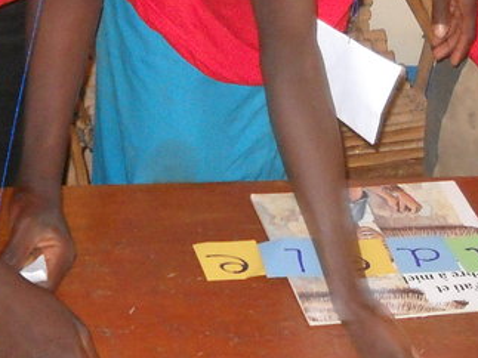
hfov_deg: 15.1
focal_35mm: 130
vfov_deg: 11.4
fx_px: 1794
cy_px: 194
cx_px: 96
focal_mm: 6.72
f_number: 3.1
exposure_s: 1/30
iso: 400
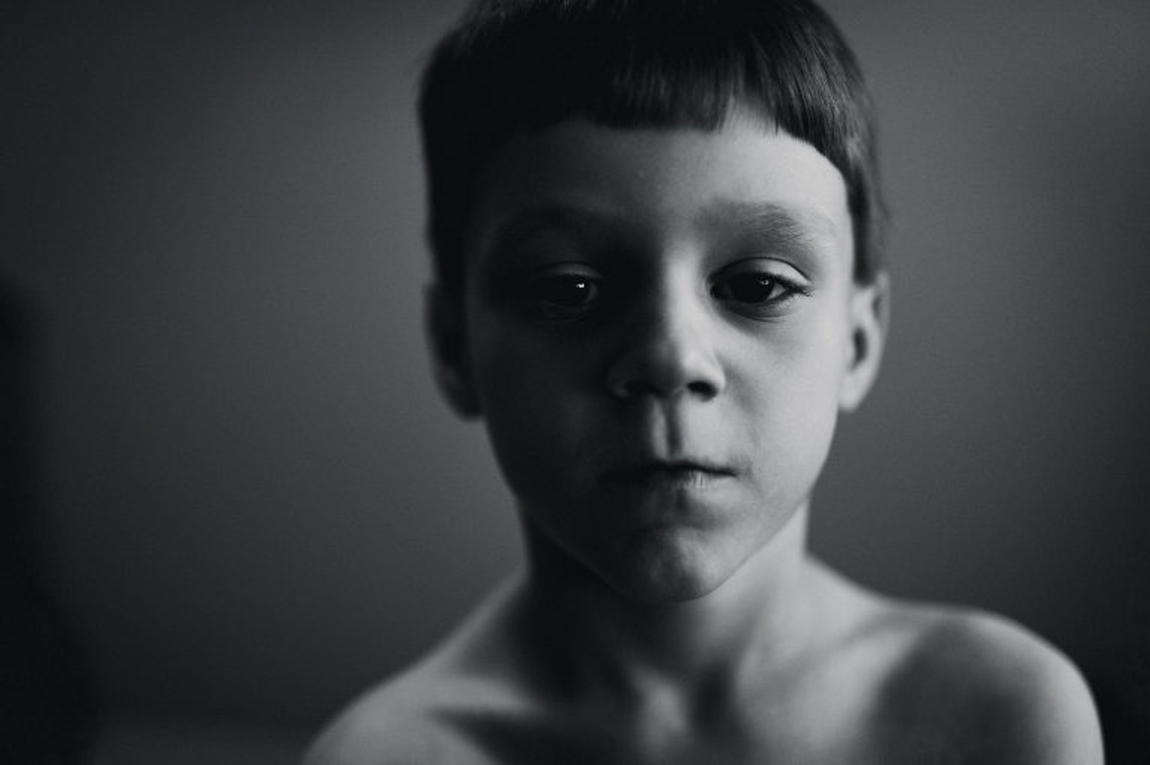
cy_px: 382
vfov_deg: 37.8
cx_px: 575
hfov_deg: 54.5
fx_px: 1117
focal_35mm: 35
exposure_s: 1/200
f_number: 1.4
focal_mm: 35
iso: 640
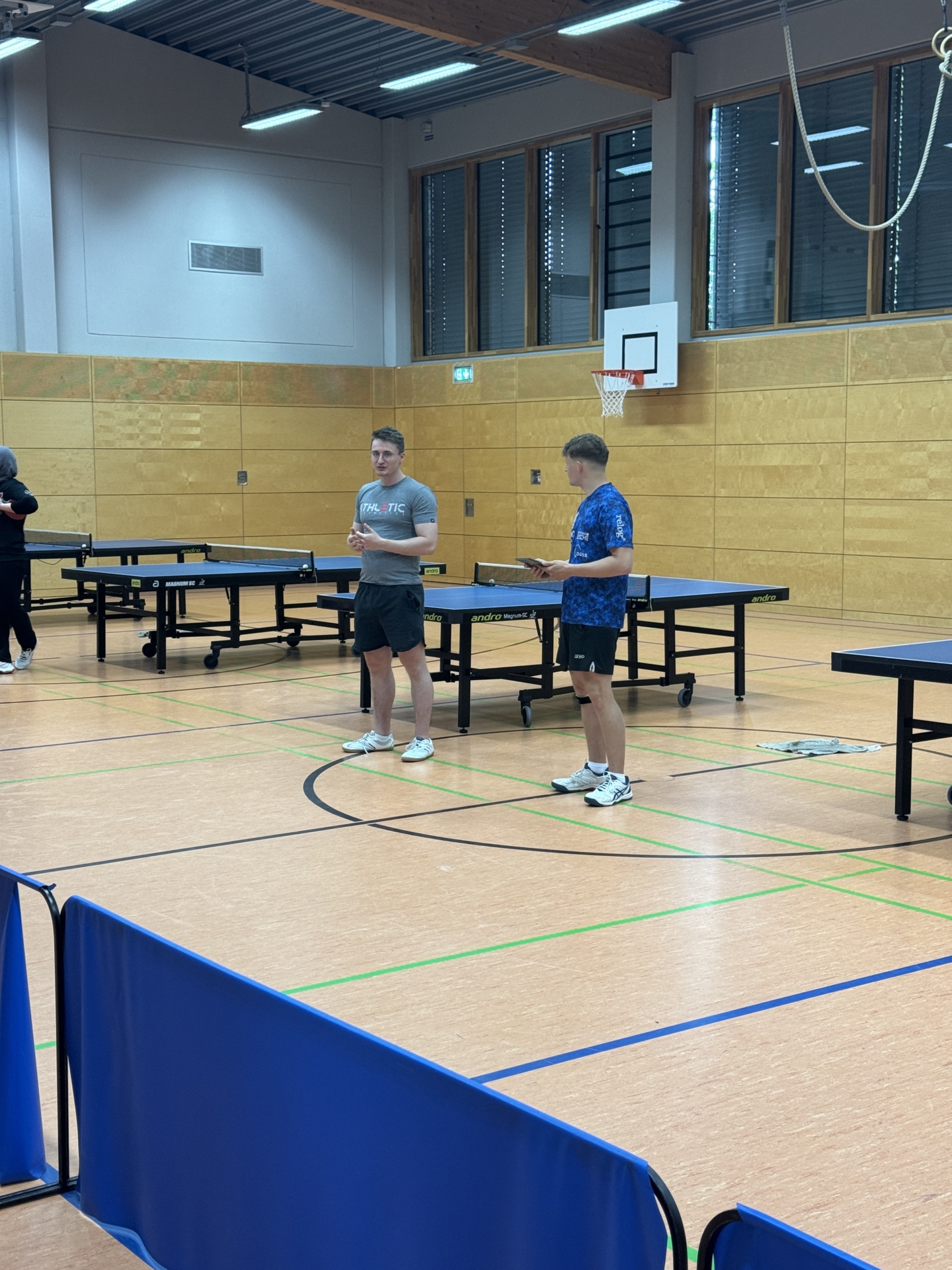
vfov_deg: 39.7
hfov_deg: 30.3
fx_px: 1760
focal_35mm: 48
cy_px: 635
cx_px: 476
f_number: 1.78
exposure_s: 1/50
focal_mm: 6.76
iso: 125
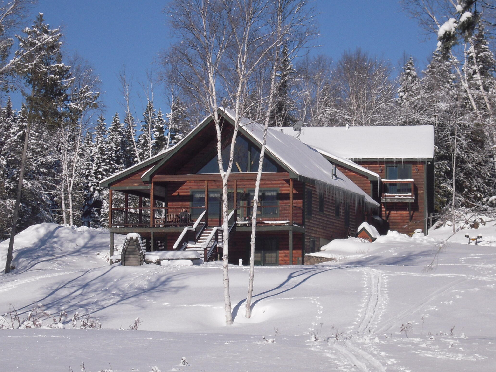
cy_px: 233
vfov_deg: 10.4
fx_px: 2049
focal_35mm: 143
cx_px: 241
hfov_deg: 13.8
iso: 100
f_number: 10.6
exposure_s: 1/320
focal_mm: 17.4
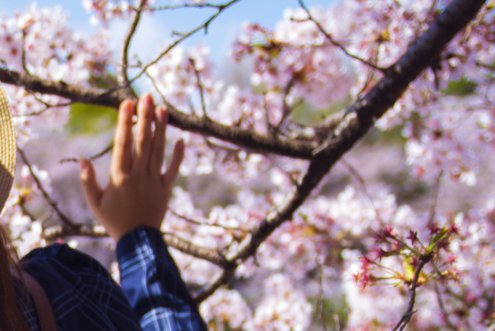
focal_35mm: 130
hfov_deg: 15.4
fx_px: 1788
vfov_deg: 10.4
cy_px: 399
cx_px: -42
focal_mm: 26
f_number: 2.8
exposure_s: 1/2000
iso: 160
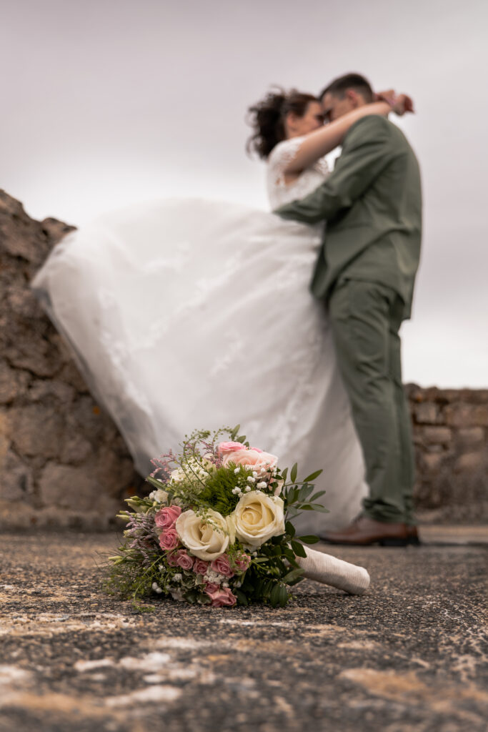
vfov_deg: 50.7
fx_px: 772
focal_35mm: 38
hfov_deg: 35.1
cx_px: 244
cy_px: 366
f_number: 4
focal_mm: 38
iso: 100
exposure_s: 1/100
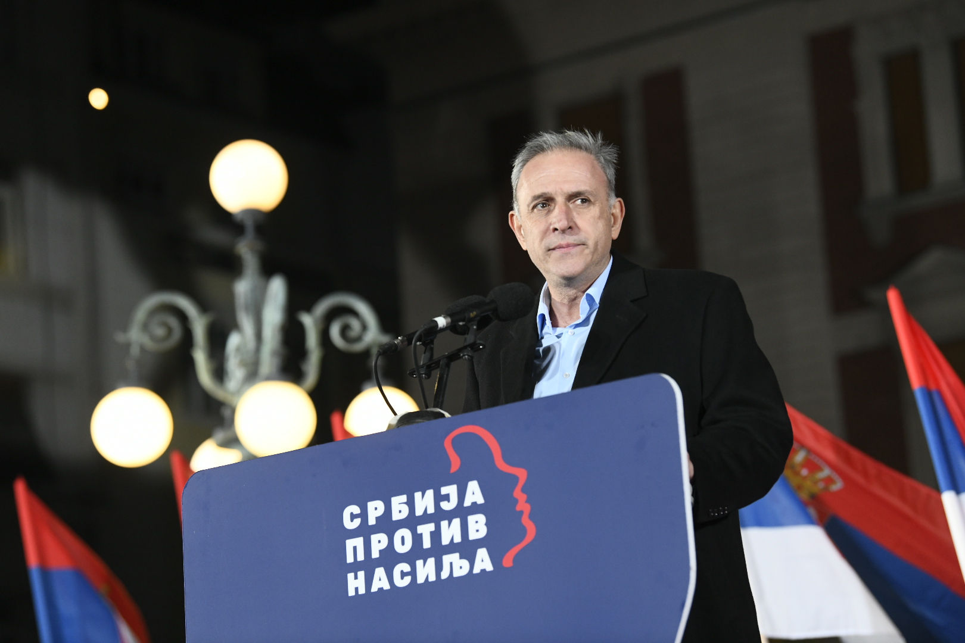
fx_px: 3270
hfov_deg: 16.8
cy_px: 322
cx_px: 482
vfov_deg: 11.2
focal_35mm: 122
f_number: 4
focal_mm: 122
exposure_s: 1/500
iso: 2000
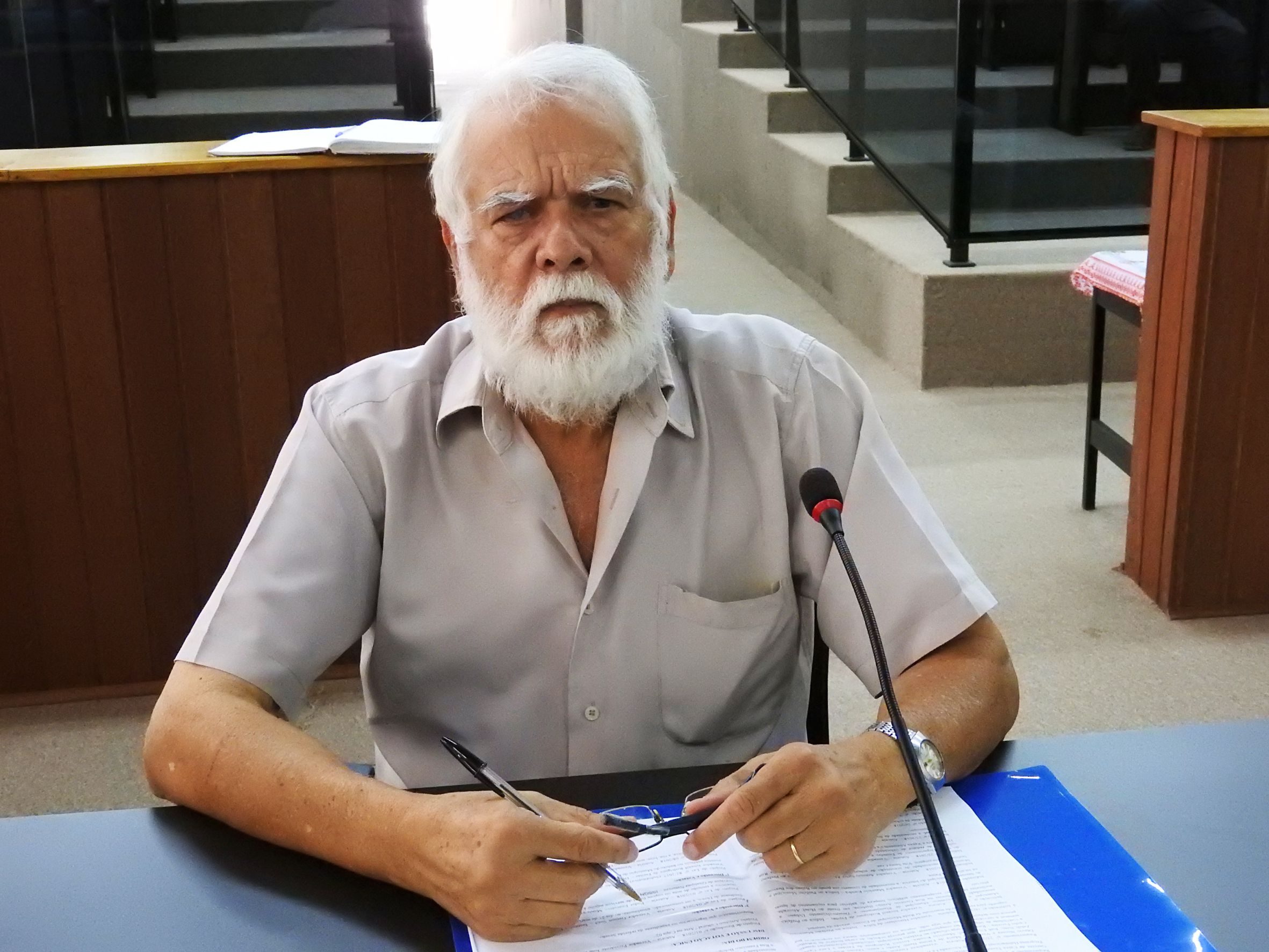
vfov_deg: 29.1
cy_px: 476
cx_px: 634
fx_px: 1833
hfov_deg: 38.2
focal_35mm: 50
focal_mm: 9
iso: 1600
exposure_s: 1/50
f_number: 4
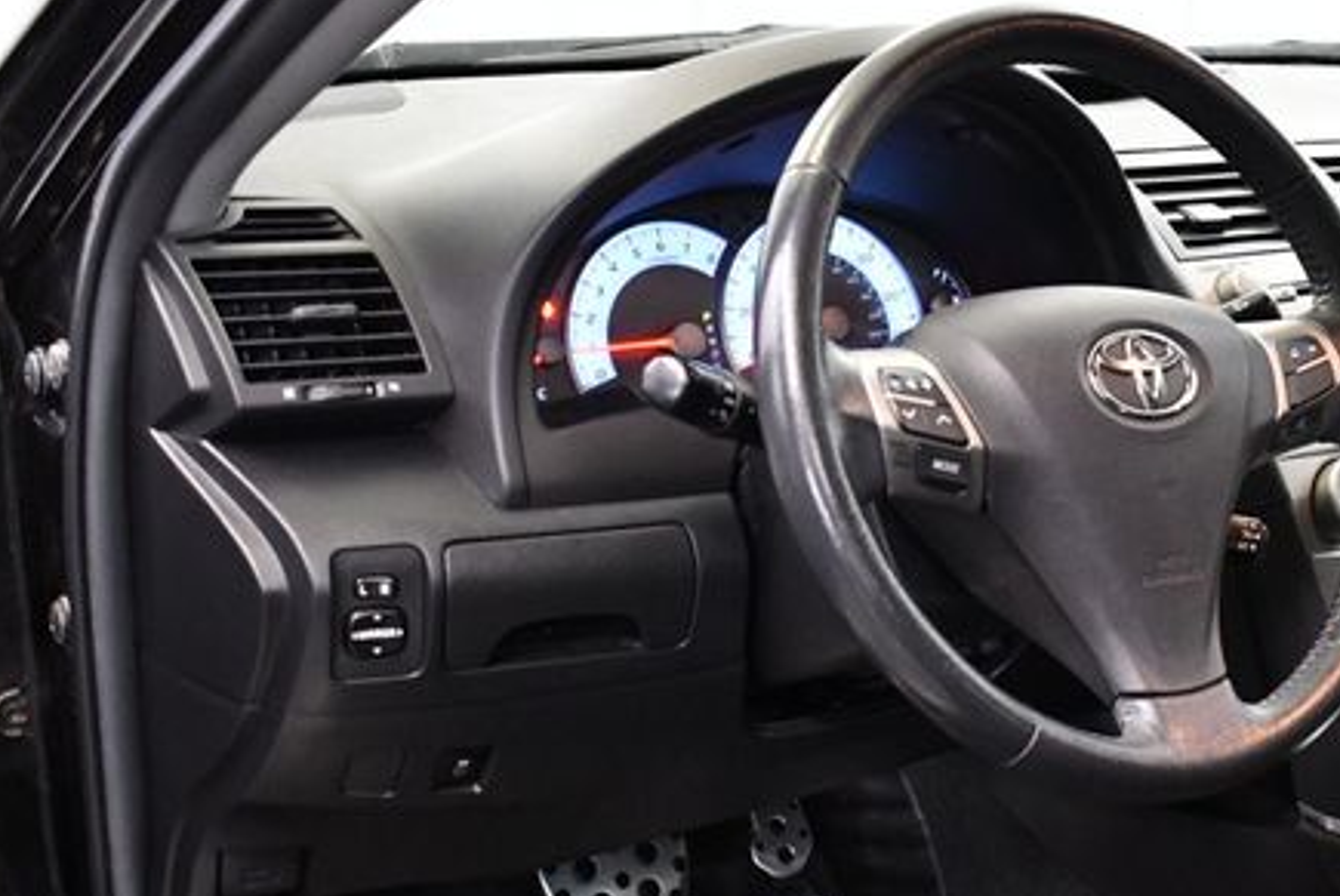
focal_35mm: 53
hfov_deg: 36.8
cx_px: 970
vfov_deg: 25.6
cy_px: 493
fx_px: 1975
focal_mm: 18
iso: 3200
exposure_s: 1/60
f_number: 3.5
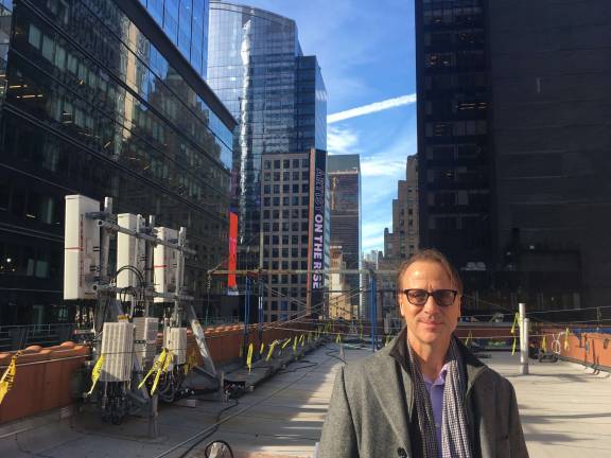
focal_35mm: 29
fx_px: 512
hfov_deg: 61.7
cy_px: 229
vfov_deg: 48.2
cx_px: 306
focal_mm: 4.15
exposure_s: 1/407
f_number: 2.2
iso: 25
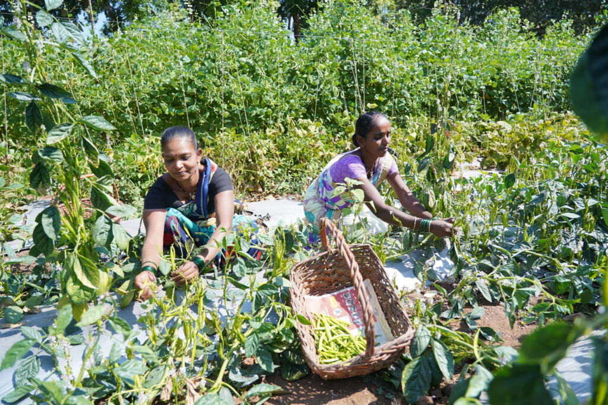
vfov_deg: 53.1
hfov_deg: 73.7
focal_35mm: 24
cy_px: 202
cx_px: 304
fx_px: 405
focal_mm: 24
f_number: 4
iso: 100
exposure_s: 1/400
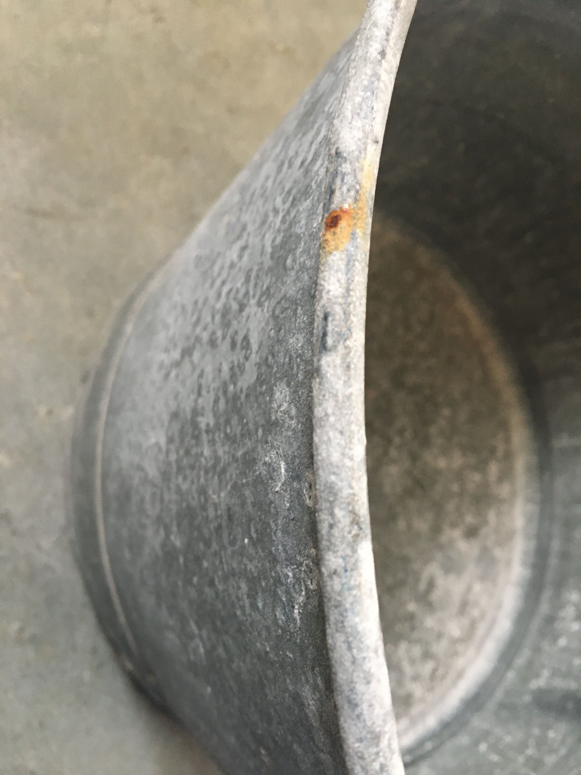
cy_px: 388
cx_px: 290
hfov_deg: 48.2
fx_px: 649
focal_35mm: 29
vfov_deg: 61.7
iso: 200
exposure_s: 1/33
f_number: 2.2
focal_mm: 4.15
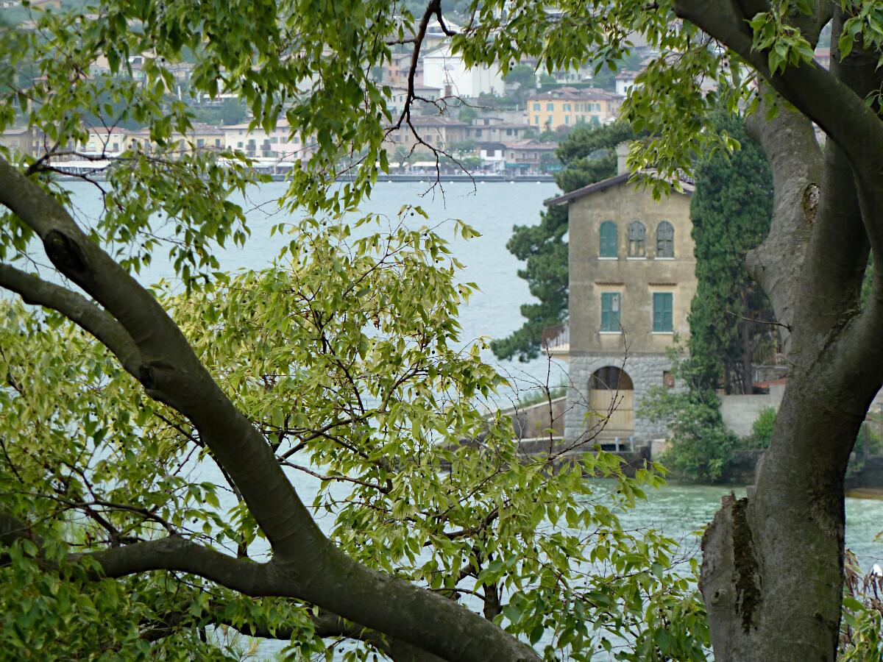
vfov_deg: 6.1
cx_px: 442
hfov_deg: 8.2
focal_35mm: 242
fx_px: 6173
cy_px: 331
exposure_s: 1/100
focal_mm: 39.7
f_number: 4.7
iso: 125
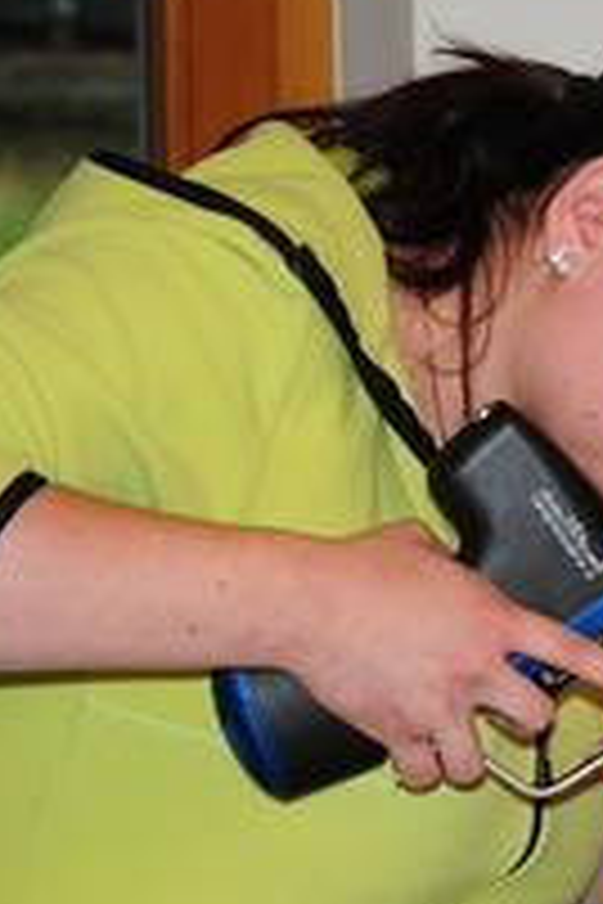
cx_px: 1004
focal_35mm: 179
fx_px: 4497
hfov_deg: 7.5
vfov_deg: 11.5
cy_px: 679
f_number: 4.5
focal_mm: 48
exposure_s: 1/100
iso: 250
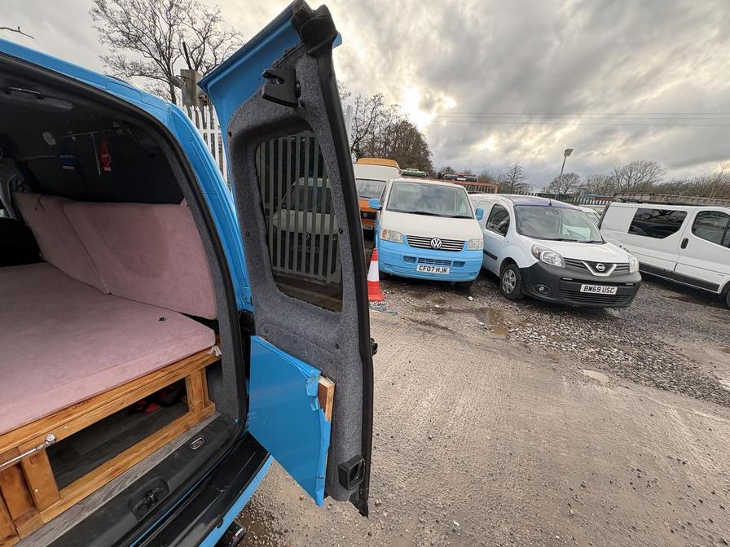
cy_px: 274
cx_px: 365
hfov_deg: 102.1
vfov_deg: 85.7
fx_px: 295
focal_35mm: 14
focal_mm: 2.22
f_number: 2.2
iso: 50
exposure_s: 1/210
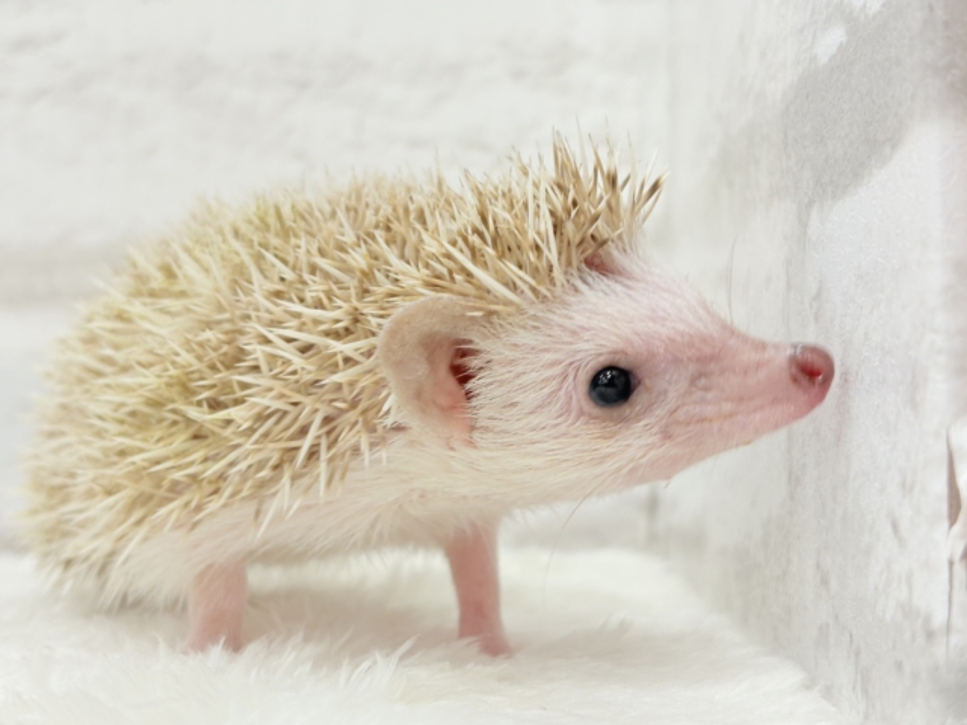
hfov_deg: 36.8
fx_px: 1453
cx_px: 484
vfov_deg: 28.0
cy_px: 362
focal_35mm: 52
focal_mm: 5.96
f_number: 1.6
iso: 50
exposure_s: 1/50
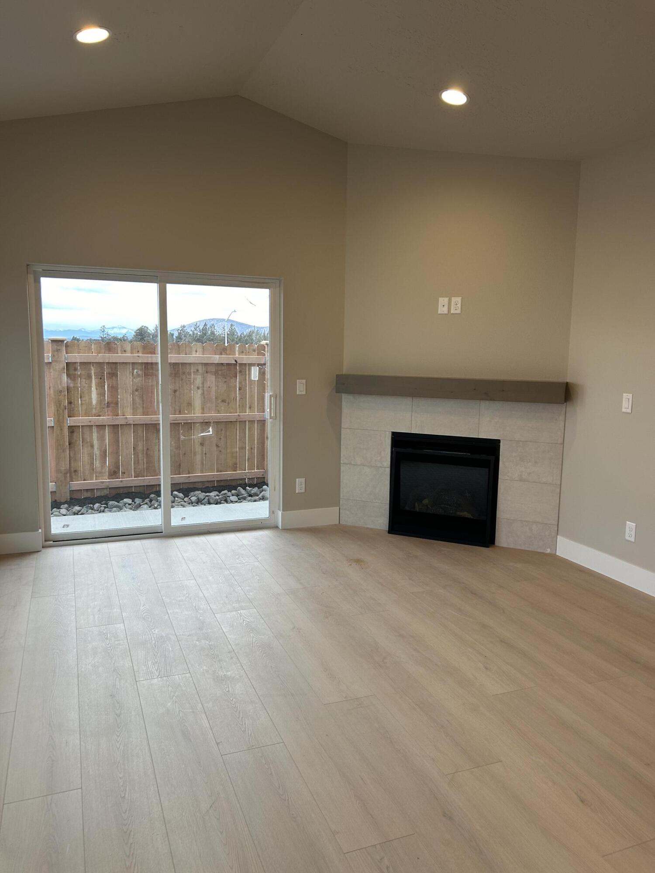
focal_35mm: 26
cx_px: 328
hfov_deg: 53.1
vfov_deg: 67.3
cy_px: 436
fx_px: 656
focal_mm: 5.7
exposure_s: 1/120
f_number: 1.5
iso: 64
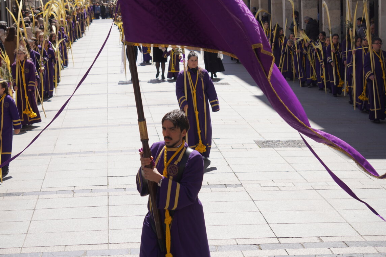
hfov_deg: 22.0
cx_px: 173
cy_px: 118
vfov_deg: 14.8
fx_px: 992
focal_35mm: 93
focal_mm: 55
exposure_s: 1/500
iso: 100
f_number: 5
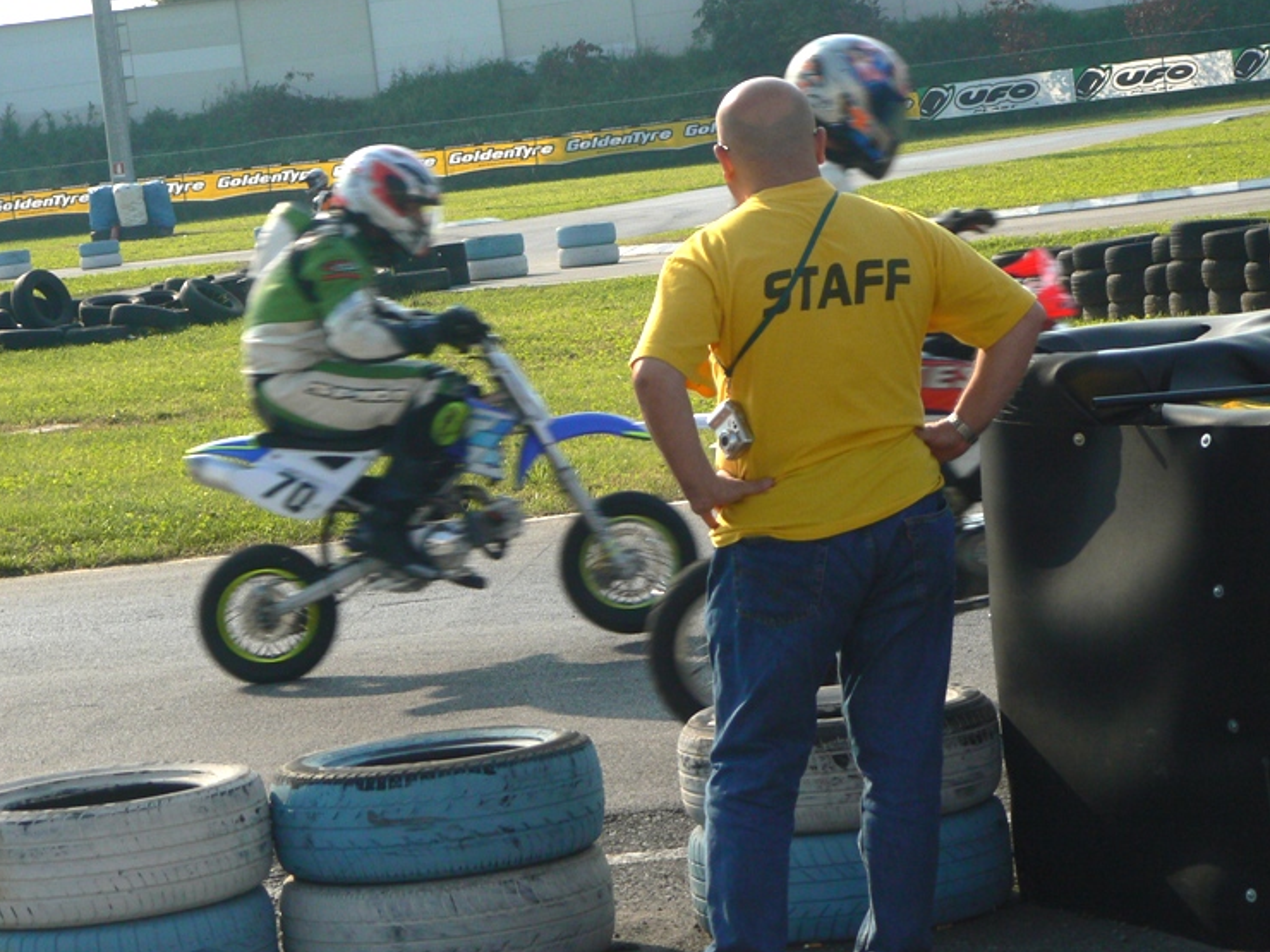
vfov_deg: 11.1
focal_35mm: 134
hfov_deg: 14.7
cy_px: 487
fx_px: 4916
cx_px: 676
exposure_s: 1/500
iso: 100
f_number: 3.6
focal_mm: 20.7
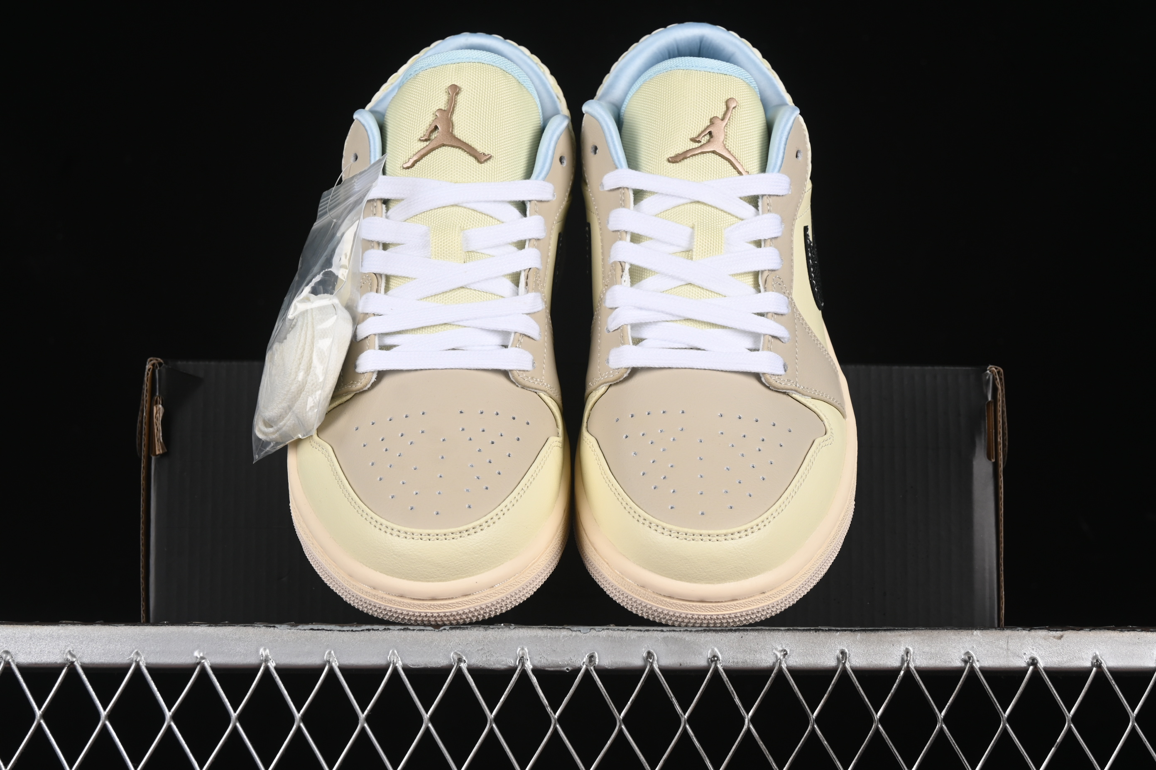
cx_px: 578
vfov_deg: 18.2
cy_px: 385
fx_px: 2408
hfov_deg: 27.0
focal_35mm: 75
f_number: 8
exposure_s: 1/80
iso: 160
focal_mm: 50
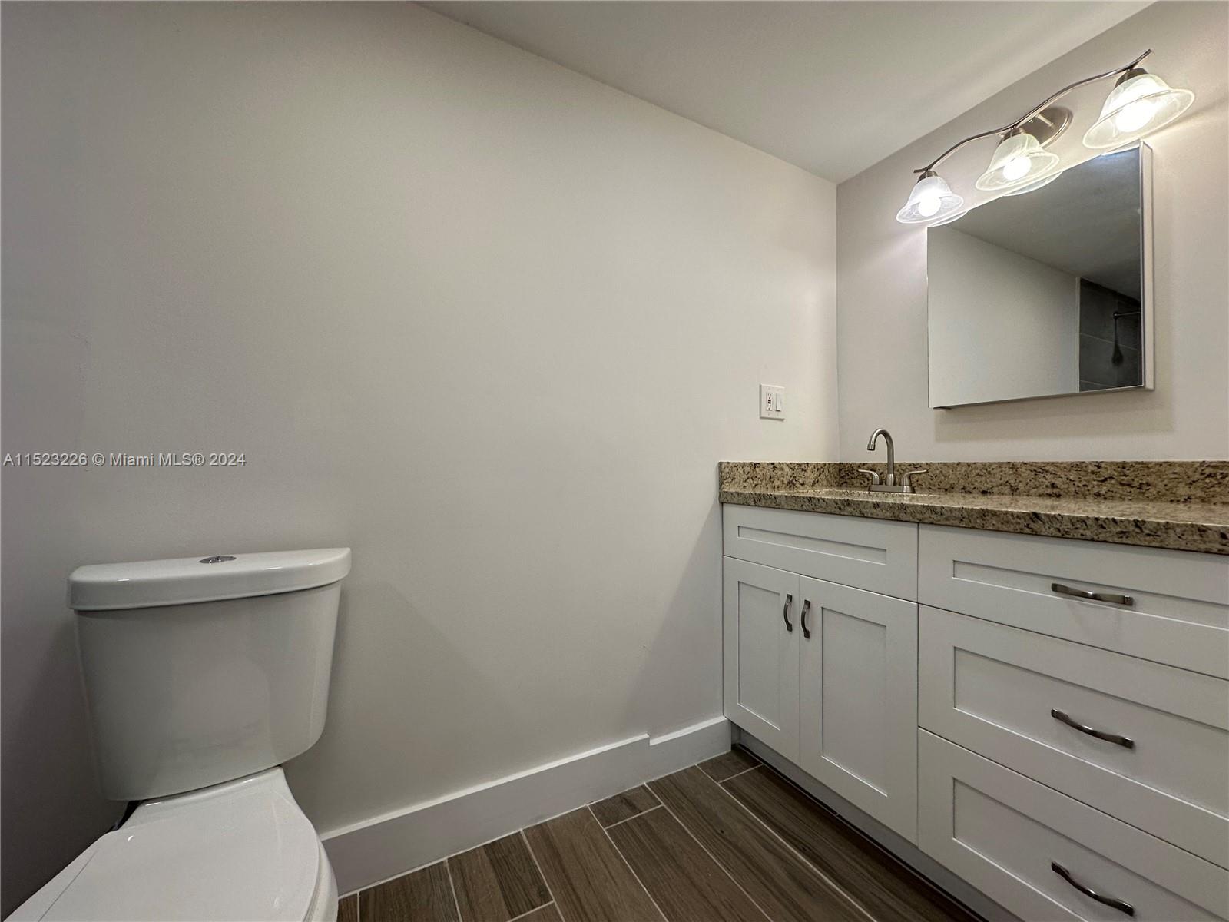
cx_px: 614
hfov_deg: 102.1
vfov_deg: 85.7
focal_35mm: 14
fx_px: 497
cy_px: 461
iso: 80
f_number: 2.2
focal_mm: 2.22
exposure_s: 1/120
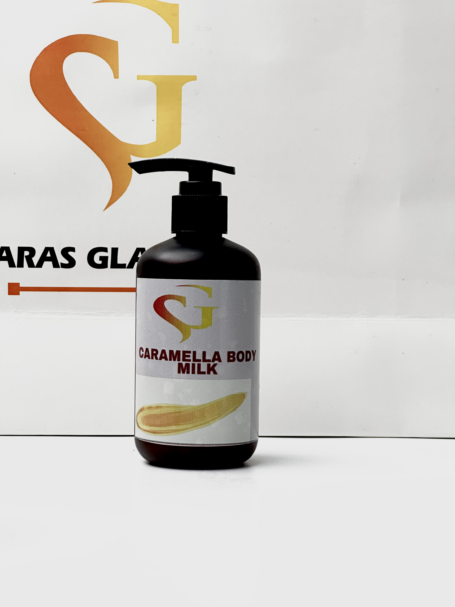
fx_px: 1349
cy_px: 304
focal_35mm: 77
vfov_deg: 25.3
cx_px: 228
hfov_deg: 19.1
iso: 80
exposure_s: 1/100
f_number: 2.8
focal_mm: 9
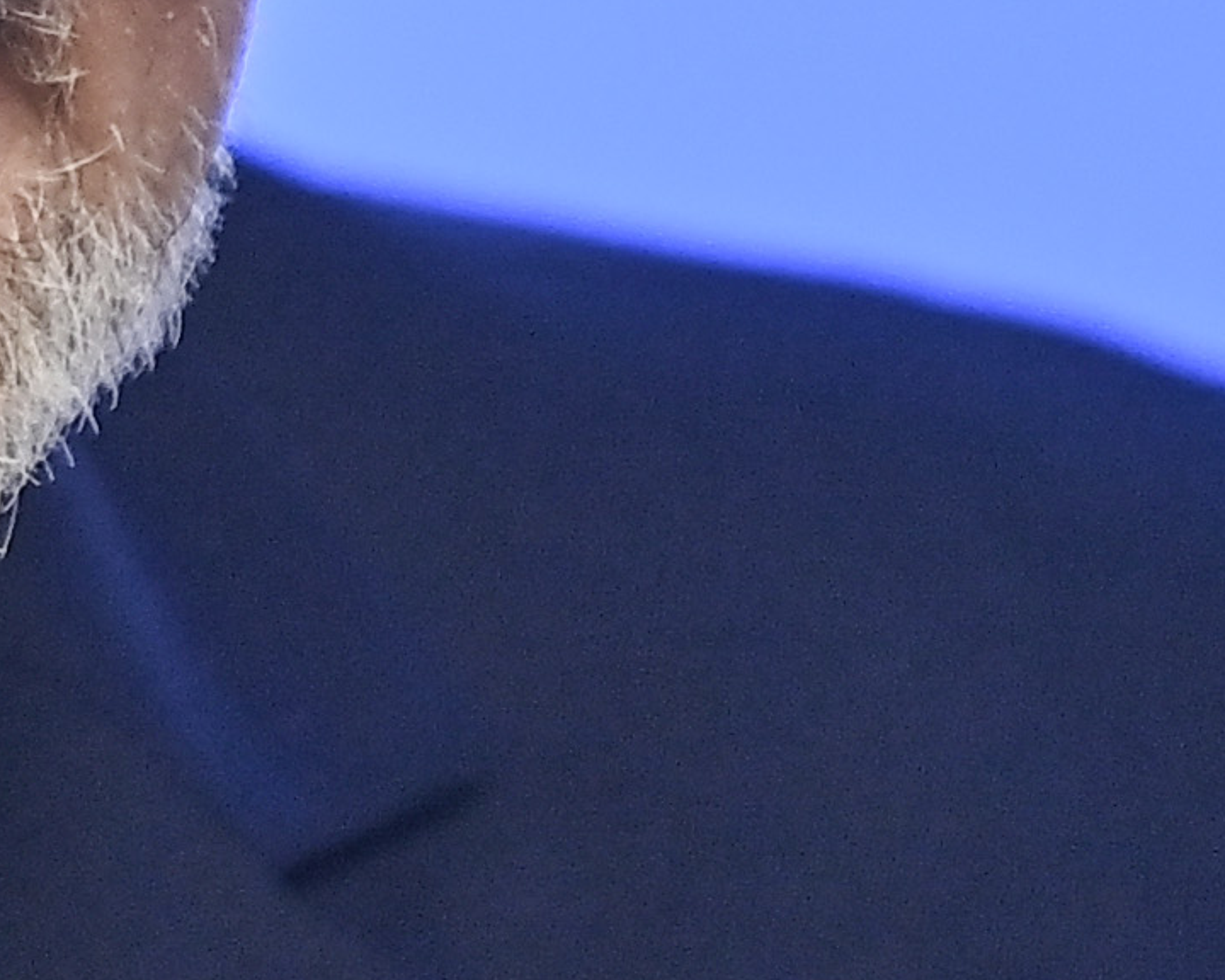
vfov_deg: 1.2
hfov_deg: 1.4
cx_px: -1285
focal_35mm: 1343
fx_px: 48691
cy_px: -565
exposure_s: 1/250
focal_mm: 185
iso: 1000
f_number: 2.8
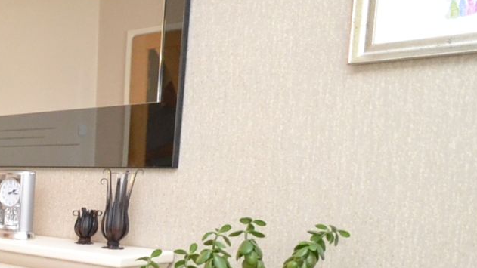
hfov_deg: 28.1
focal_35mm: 51
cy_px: 265
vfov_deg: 22.6
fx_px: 645
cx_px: -228
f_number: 3.5
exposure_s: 1/60
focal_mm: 10
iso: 2200
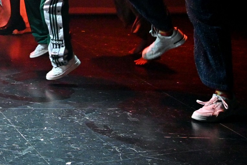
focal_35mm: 113
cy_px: -56
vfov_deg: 11.8
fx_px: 775
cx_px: -93
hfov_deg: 16.8
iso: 2000
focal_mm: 24
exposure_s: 1/160
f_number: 4.5
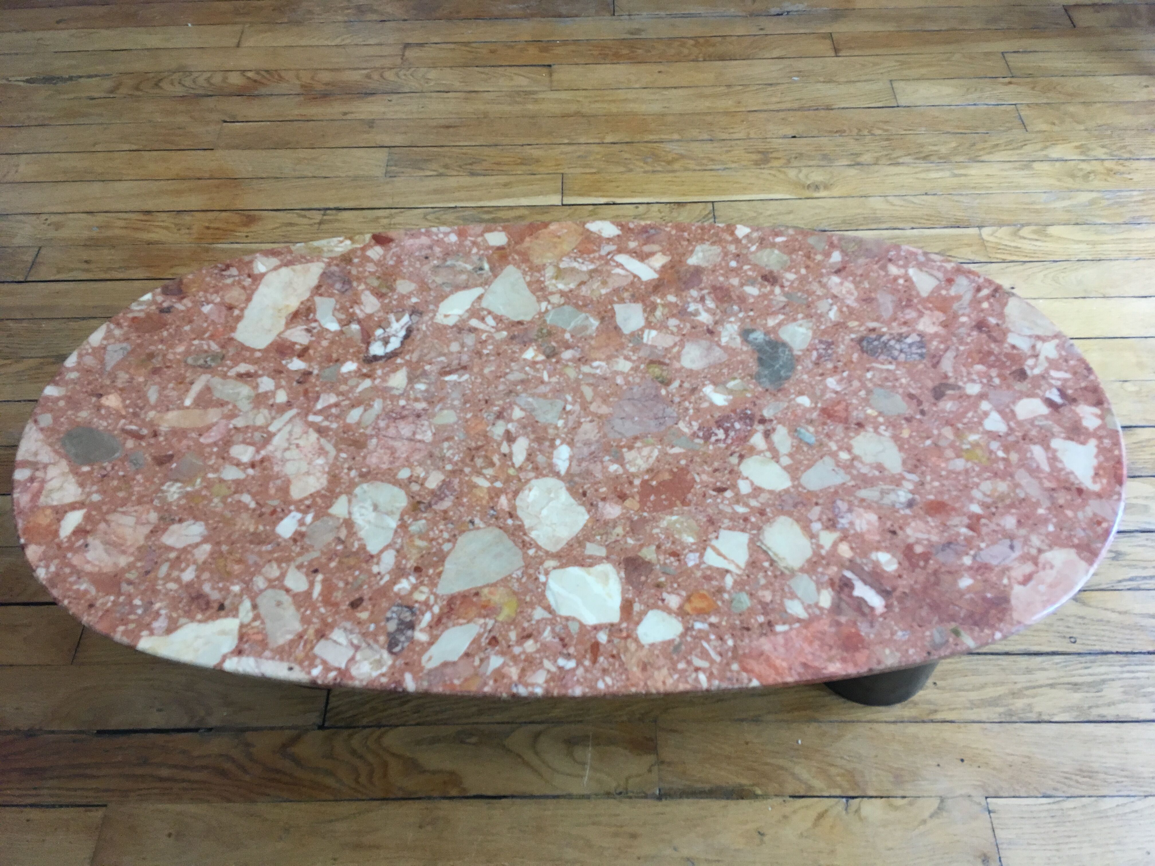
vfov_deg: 48.2
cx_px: 578
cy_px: 433
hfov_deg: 61.7
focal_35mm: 29
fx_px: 968
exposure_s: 1/33
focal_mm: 4.15
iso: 125
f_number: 2.2
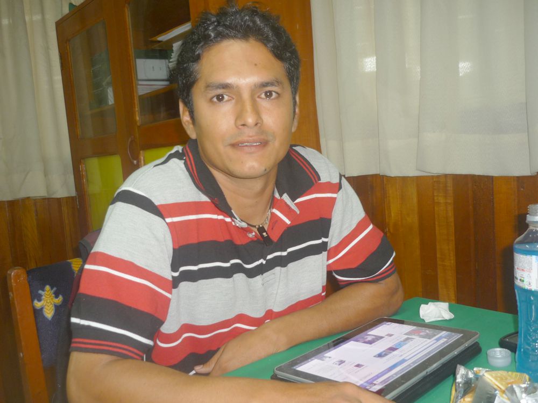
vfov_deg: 42.9
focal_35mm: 33
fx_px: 513
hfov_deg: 55.4
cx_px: 269
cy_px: 202
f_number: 2.8
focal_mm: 5.5
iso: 100
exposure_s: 1/30
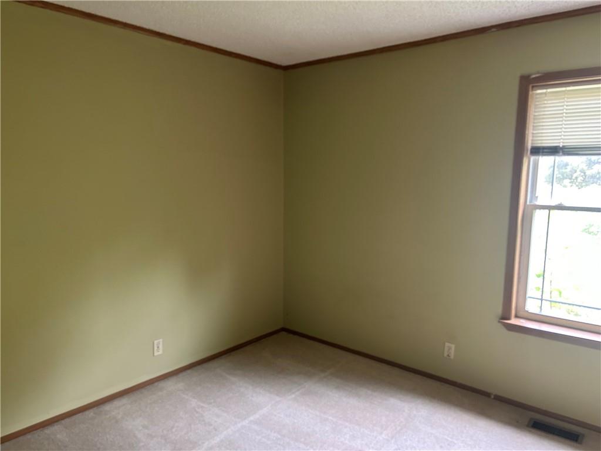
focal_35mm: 26
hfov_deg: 67.3
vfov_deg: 53.1
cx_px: 300
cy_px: 226
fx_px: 451
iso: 200
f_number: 1.5
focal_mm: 5.7
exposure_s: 1/60
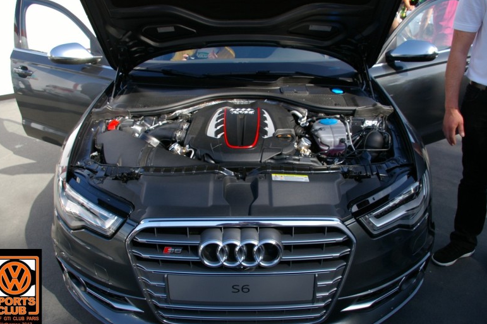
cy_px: 162
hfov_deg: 65.5
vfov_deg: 46.4
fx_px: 379
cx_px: 240
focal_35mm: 28
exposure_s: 1/90
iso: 200
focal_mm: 18
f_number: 8
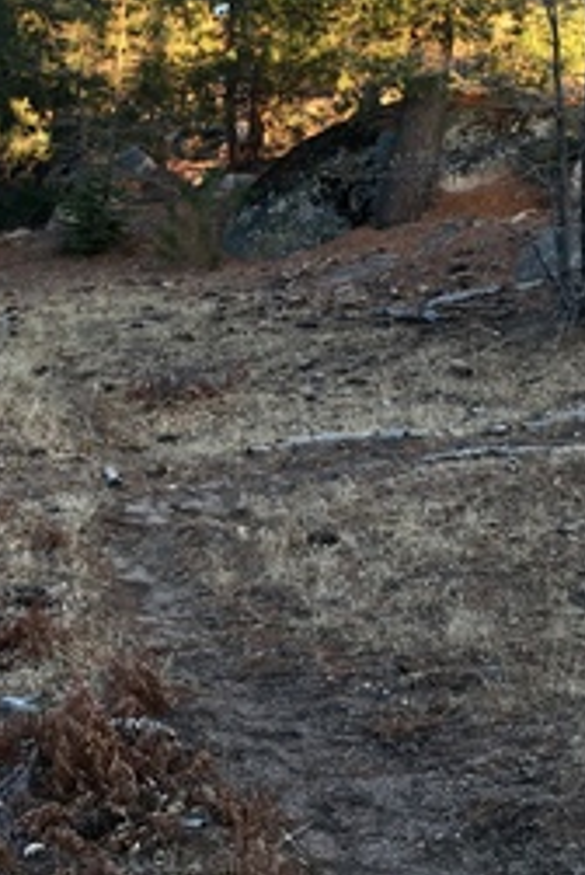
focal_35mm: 72
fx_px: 1750
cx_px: 226
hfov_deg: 19.0
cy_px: 363
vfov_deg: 28.0
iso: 32
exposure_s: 1/60
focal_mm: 4.15
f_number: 2.2
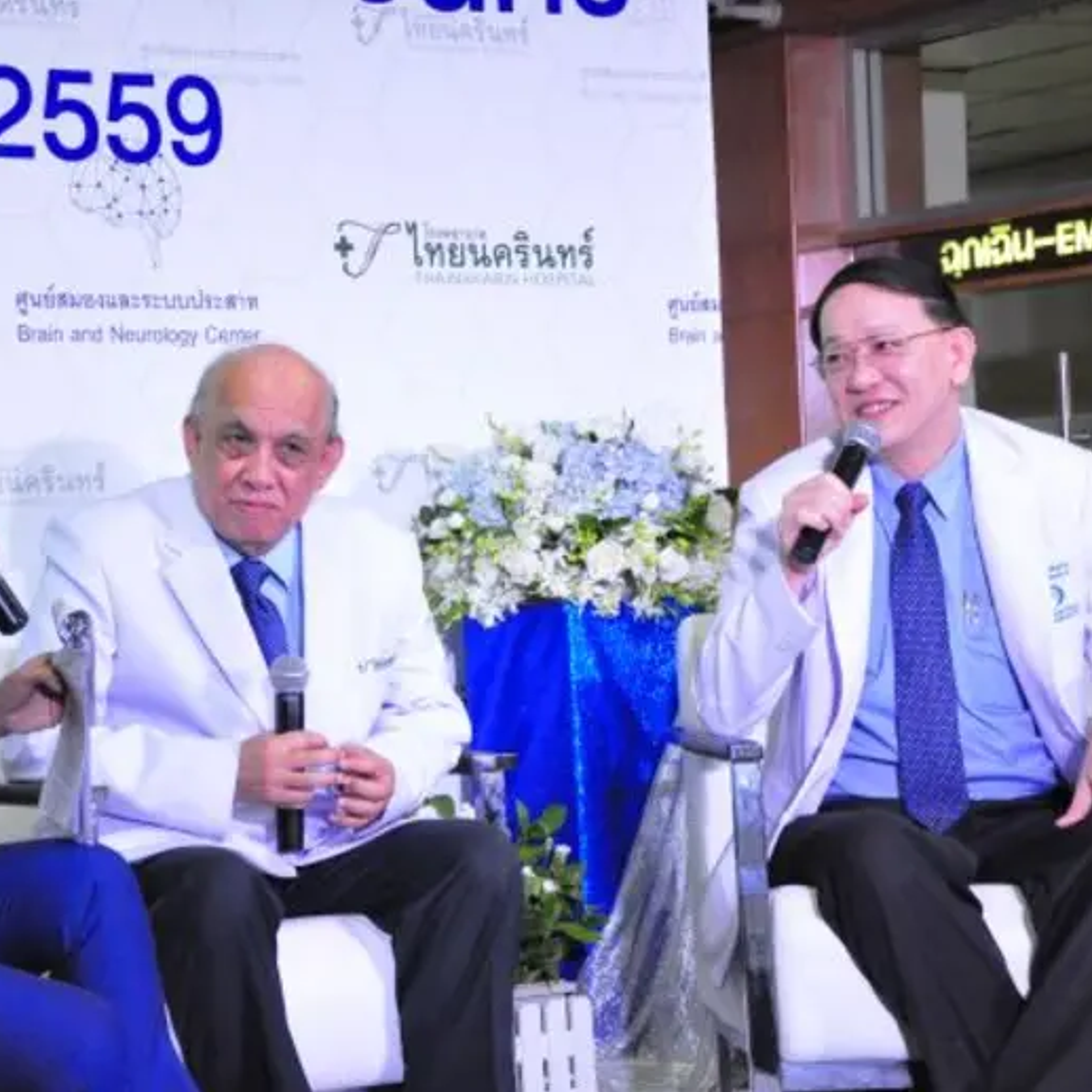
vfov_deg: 17.4
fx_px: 3569
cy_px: 546
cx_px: 313
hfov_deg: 17.3
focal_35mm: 100
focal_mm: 52
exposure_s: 1/250
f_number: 5
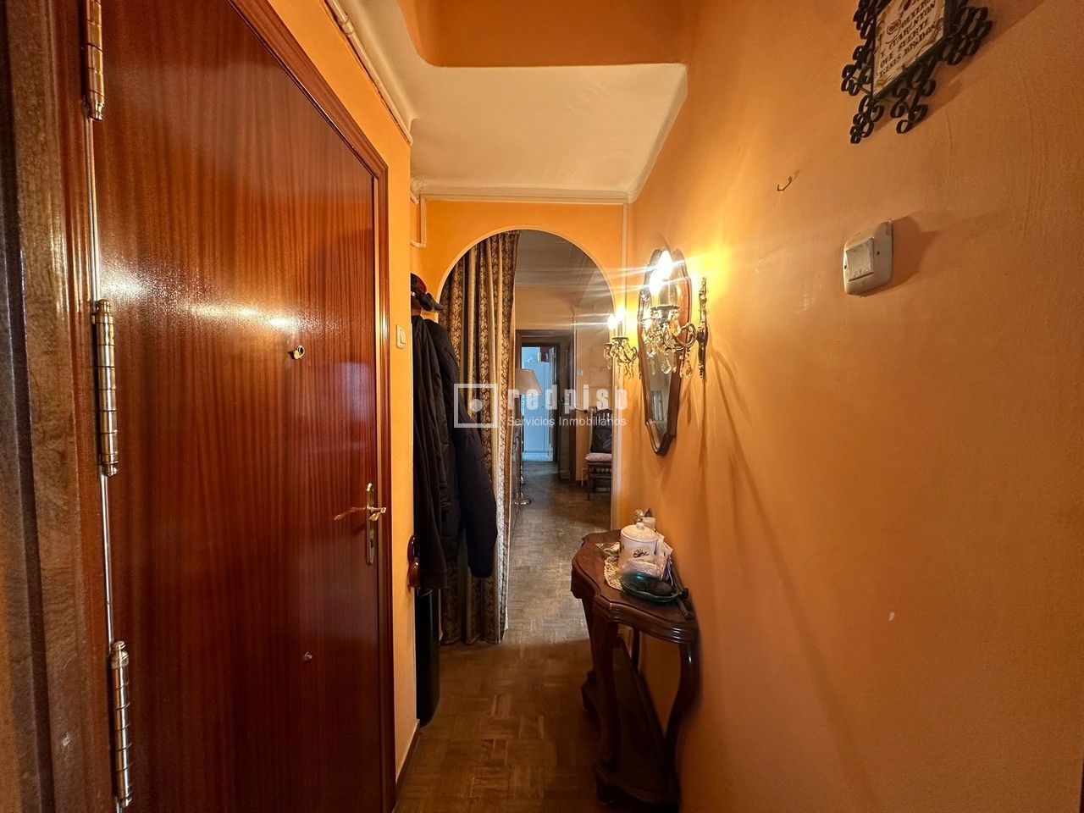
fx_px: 438
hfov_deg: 102.1
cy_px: 406
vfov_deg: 85.7
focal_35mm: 14
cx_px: 542
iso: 250
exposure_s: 1/50
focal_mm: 2.22
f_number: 2.2
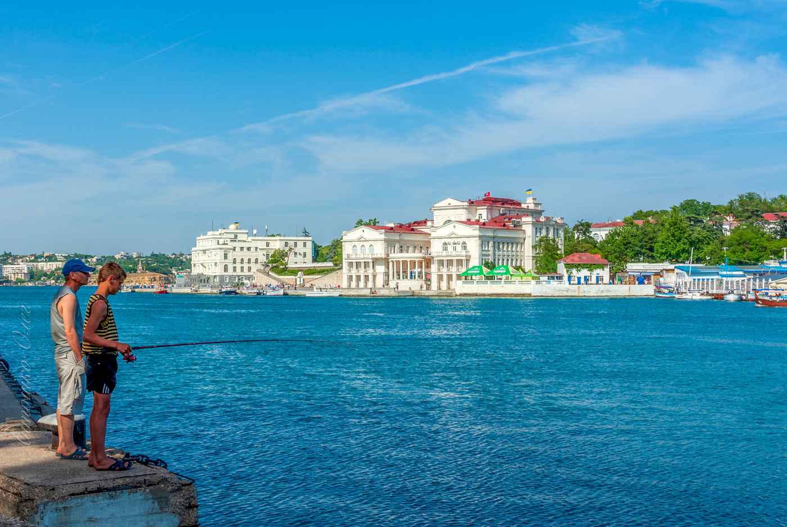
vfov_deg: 29.0
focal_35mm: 46
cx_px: 394
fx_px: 1018
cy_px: 264
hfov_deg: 42.3
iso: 100
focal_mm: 31
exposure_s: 1/160
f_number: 11
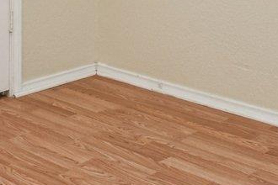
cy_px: -186
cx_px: 108
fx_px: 718
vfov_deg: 12.8
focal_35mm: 93
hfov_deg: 21.9
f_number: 8
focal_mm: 10
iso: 400
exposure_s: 1/30
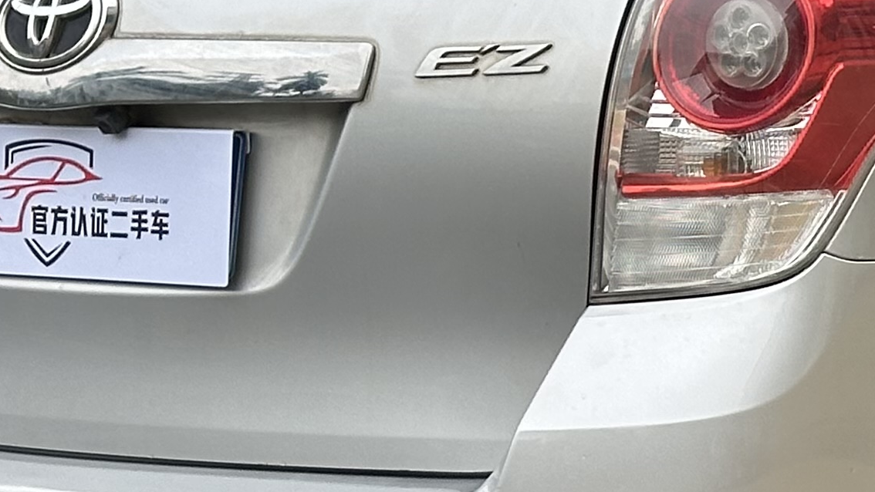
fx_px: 4316
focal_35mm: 186
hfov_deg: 11.5
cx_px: 881
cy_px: 71
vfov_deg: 6.5
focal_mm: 6.86
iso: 64
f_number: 1.78
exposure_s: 1/919
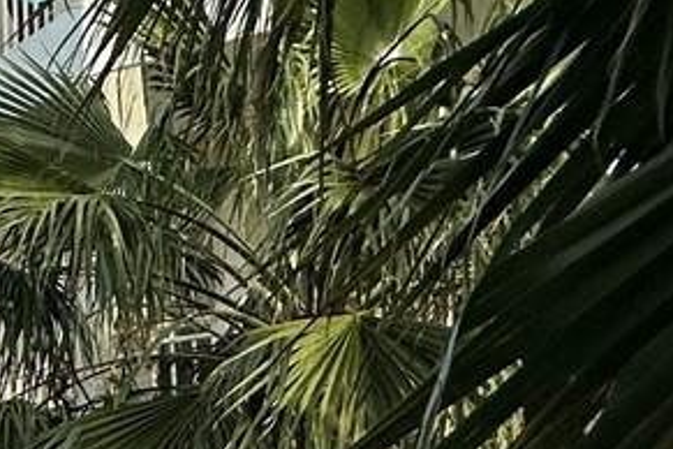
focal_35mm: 80
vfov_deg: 16.1
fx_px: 1495
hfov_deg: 14.5
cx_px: -990
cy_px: 606
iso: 50
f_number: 2.2
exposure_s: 1/1135
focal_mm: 2.22
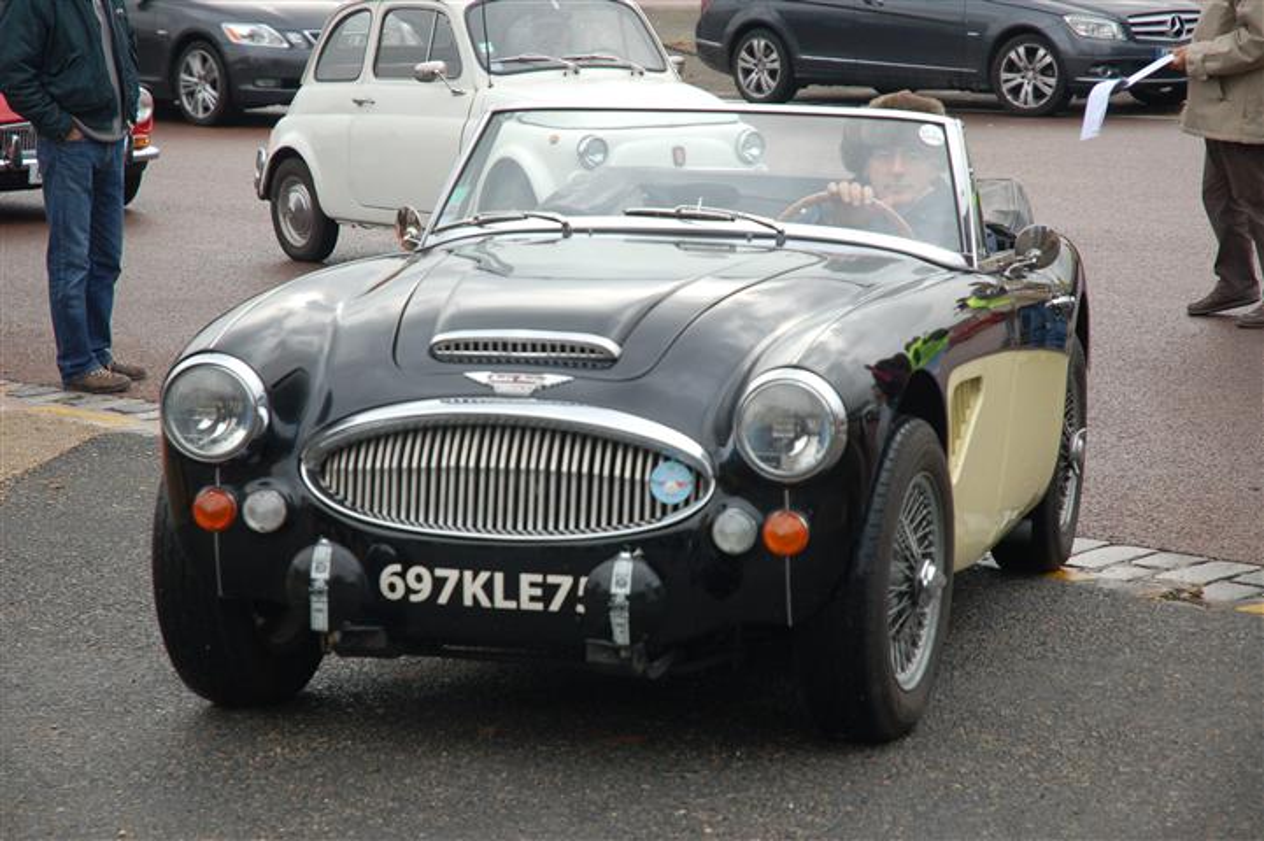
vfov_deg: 13.0
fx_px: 3685
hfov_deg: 19.5
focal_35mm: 105
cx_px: 632
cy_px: 420
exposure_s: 1/250
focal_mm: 70
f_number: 4.5
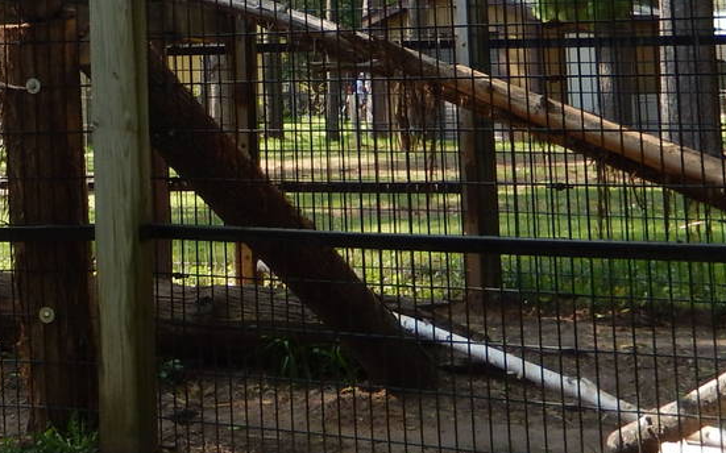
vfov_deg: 16.2
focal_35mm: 77
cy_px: -107
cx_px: 4
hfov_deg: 25.5
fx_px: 1523
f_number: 3.4
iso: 125
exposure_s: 1/200
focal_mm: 4.5
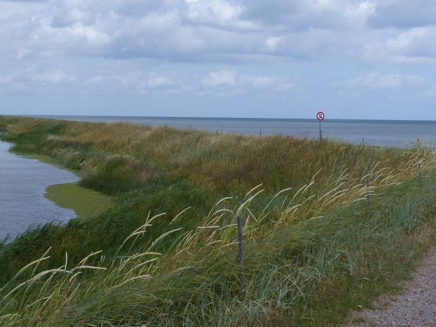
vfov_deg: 22.1
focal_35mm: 66
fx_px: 831
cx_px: 129
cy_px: 92
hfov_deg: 29.1
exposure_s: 1/1600
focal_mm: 7
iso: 100
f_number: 4
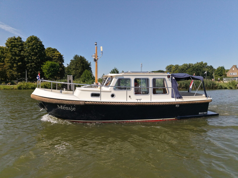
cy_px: 89
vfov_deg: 56.8
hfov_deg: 71.6
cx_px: 119
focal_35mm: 24
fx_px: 165
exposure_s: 1/640
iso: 940
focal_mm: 8.67
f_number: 1.8
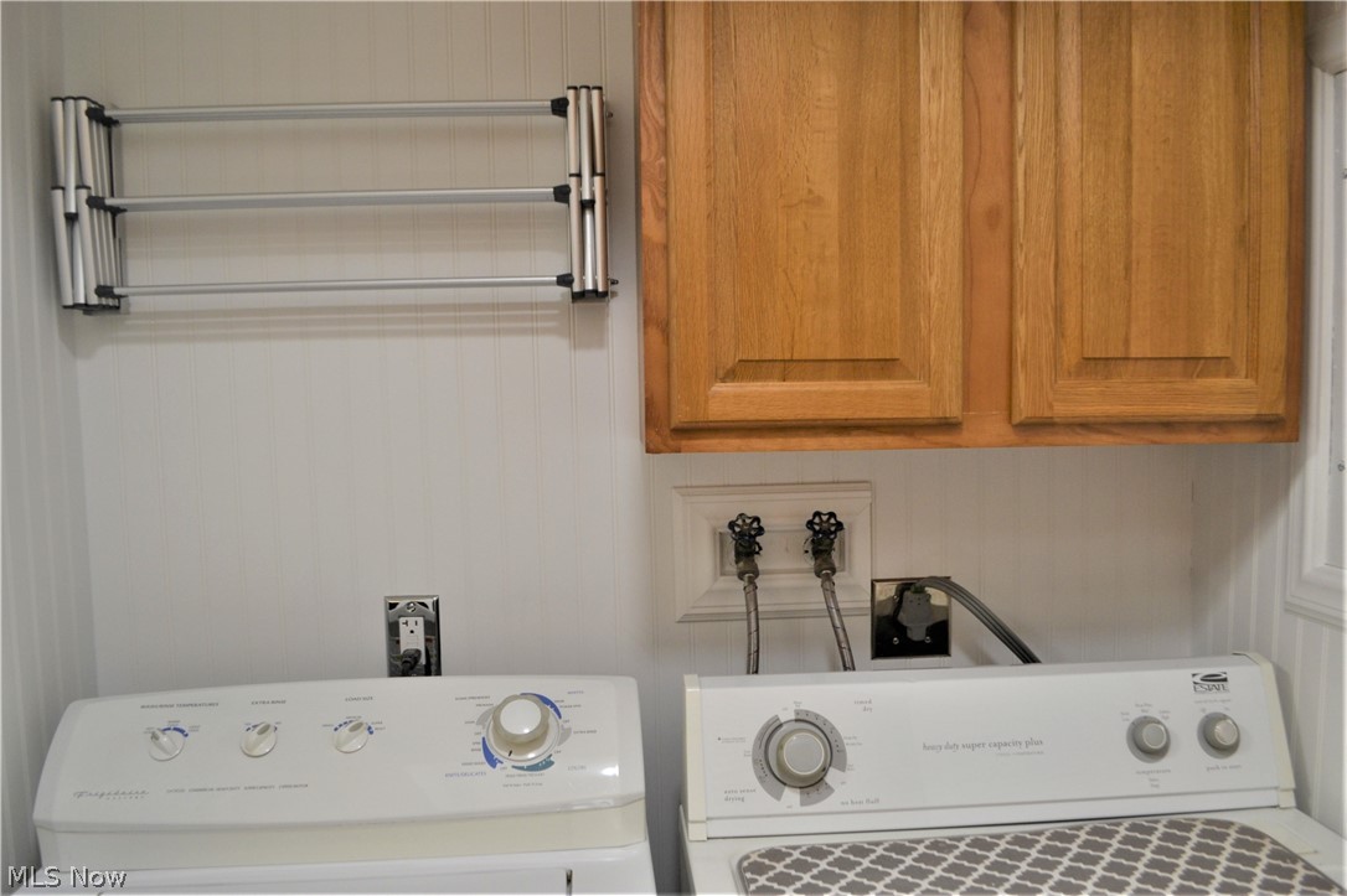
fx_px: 1010
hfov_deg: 67.4
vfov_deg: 47.9
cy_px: 448
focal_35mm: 27
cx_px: 674
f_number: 4
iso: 400
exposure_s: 1/60
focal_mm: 18
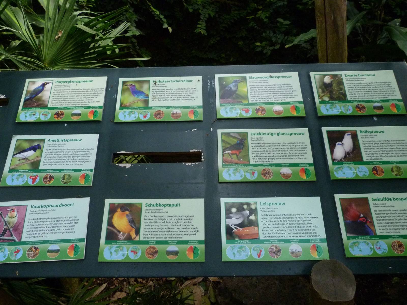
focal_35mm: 25
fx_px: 294
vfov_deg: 54.9
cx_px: 204
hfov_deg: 69.4
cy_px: 152
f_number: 3.6
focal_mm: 4.5
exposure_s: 1/640
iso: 400
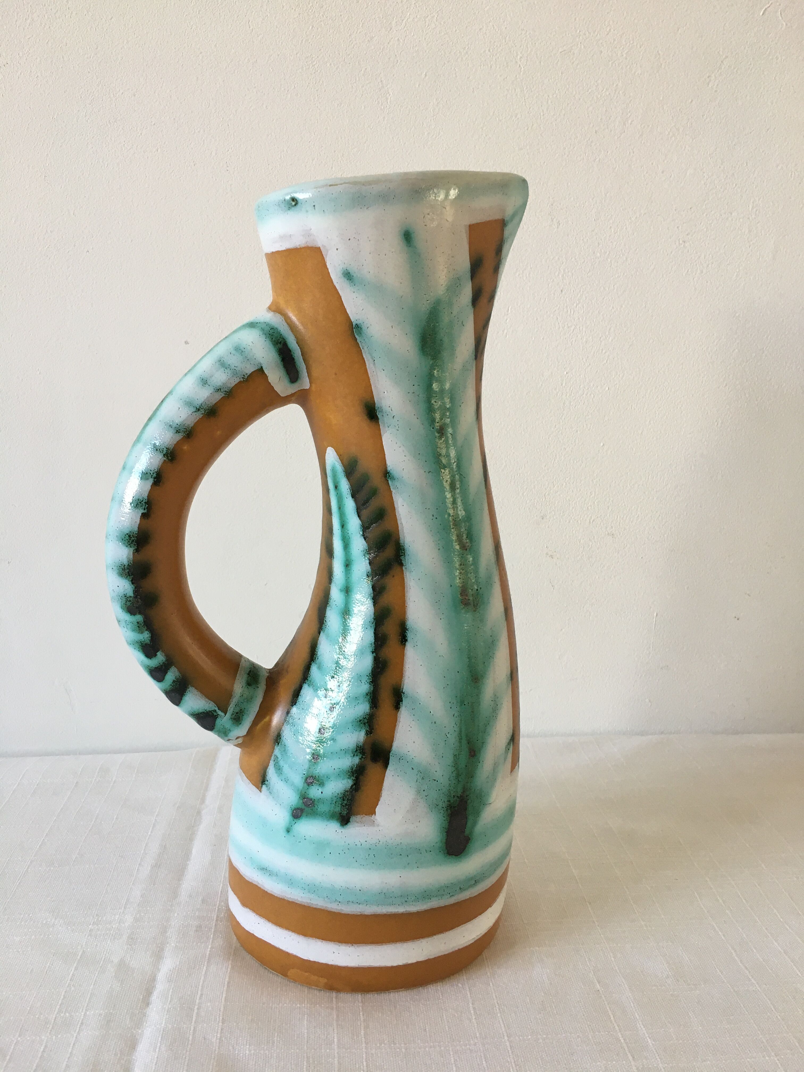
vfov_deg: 61.7
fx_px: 898
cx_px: 402
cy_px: 536
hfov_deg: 48.2
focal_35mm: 29
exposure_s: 1/33
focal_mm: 4.15
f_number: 2.2
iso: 32
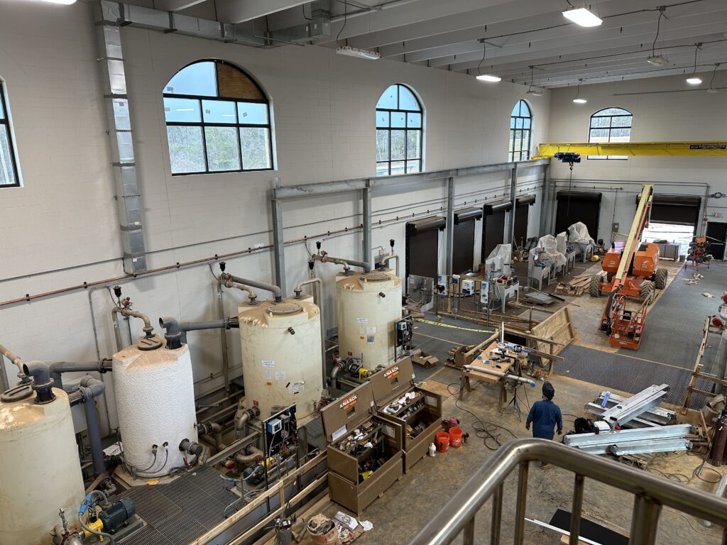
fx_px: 504
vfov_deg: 56.8
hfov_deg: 71.6
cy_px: 272
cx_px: 364
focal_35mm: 24
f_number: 1.78
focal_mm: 6.86
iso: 125
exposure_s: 1/121
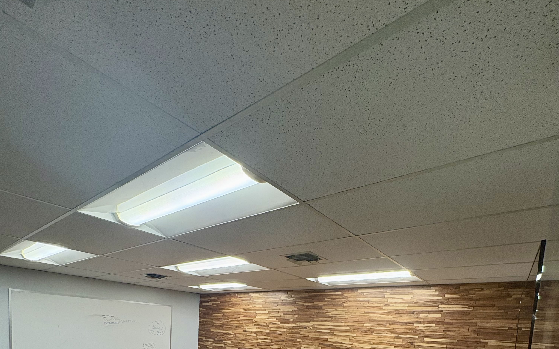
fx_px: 305
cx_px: 278
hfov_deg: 85.1
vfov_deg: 48.4
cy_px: 354
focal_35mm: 20
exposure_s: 1/120
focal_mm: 2.22
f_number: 2.2
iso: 200
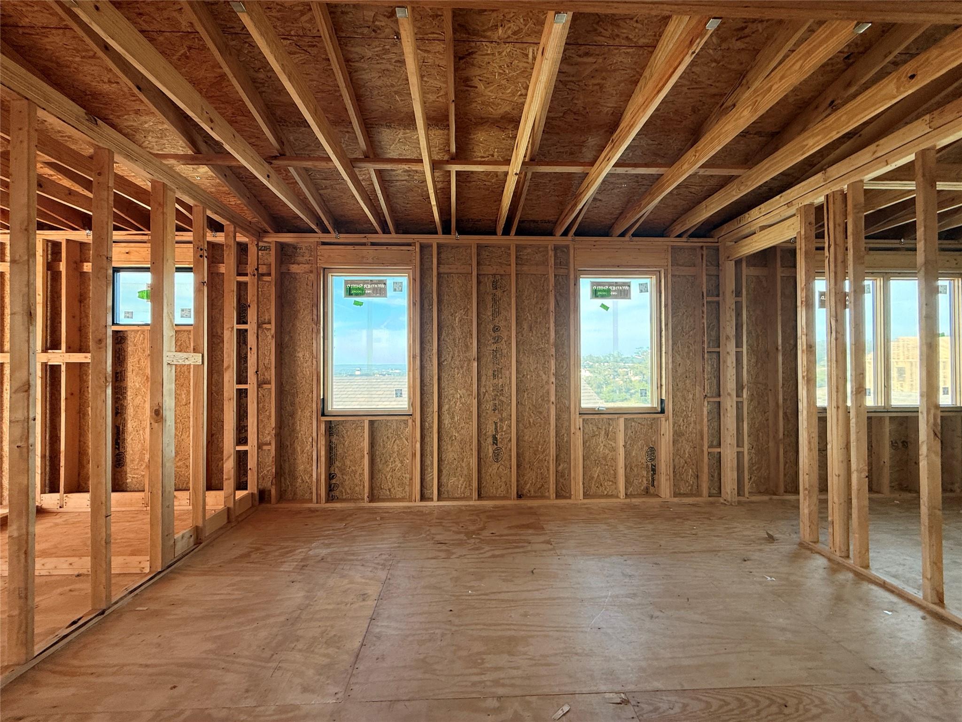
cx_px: 481
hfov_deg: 102.1
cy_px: 361
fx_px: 389
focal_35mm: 14
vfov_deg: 85.7
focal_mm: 2.22
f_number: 2.2
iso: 100
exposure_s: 1/99
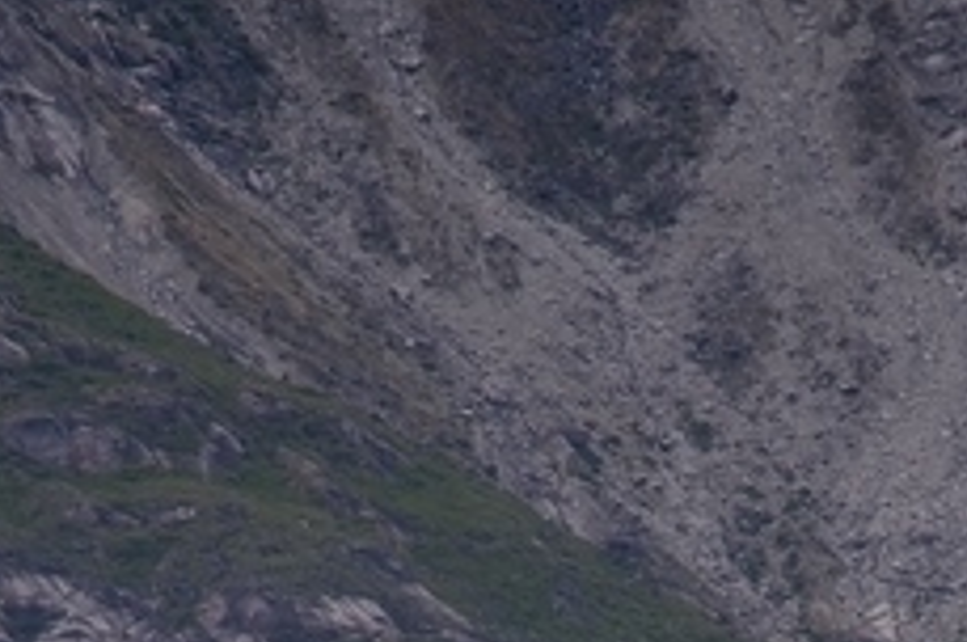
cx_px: 798
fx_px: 18025
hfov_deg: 3.1
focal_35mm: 672
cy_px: 1782
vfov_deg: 2.0
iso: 100
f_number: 5
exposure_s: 1/250
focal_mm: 120
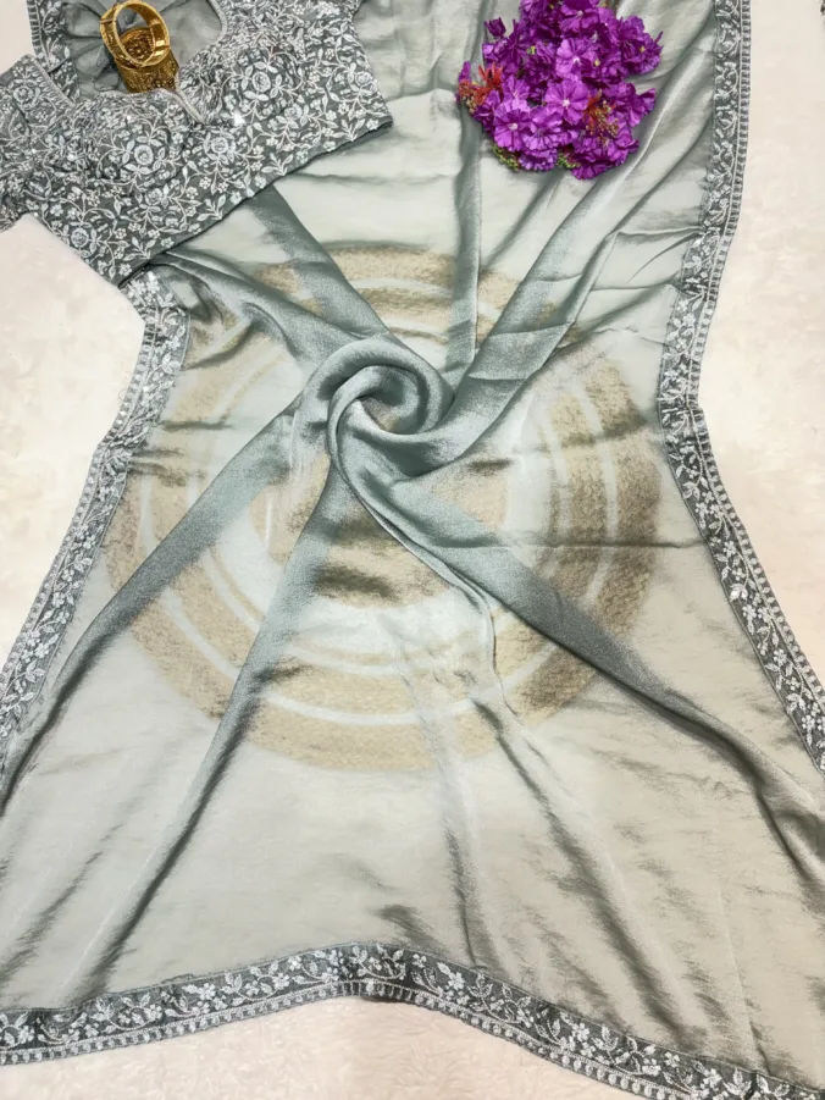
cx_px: 412
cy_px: 550
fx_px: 826
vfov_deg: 67.3
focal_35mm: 26
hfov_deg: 53.1
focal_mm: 5.96
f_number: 1.6
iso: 64
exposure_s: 1/100
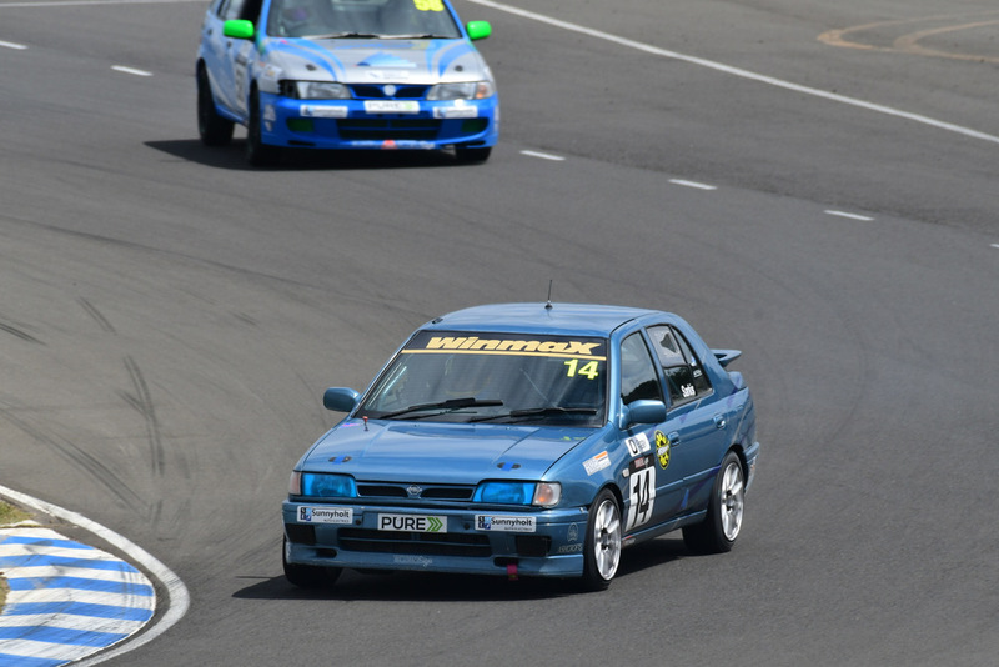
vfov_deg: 1.8
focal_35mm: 750
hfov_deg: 2.7
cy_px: 334
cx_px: 500
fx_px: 20819
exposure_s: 1/640
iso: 250
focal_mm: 500
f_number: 10
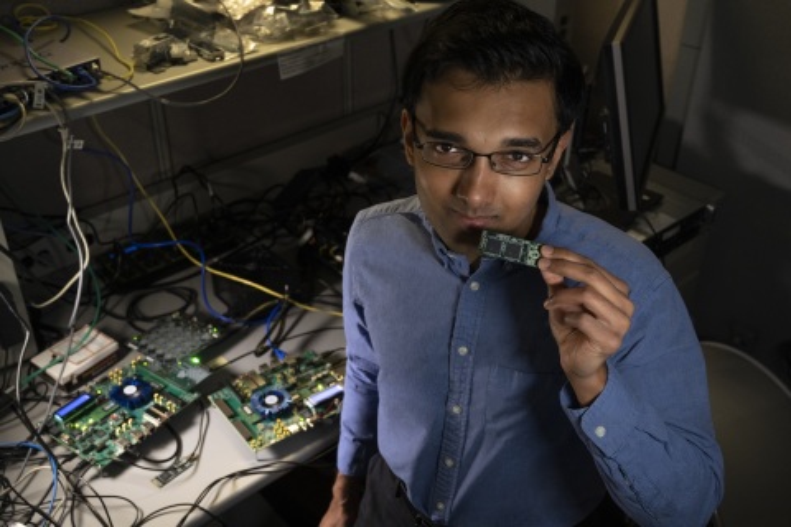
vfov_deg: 35.1
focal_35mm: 38
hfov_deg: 50.7
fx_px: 835
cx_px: 396
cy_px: 264
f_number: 5.6
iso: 2000
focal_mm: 38
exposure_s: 1/100
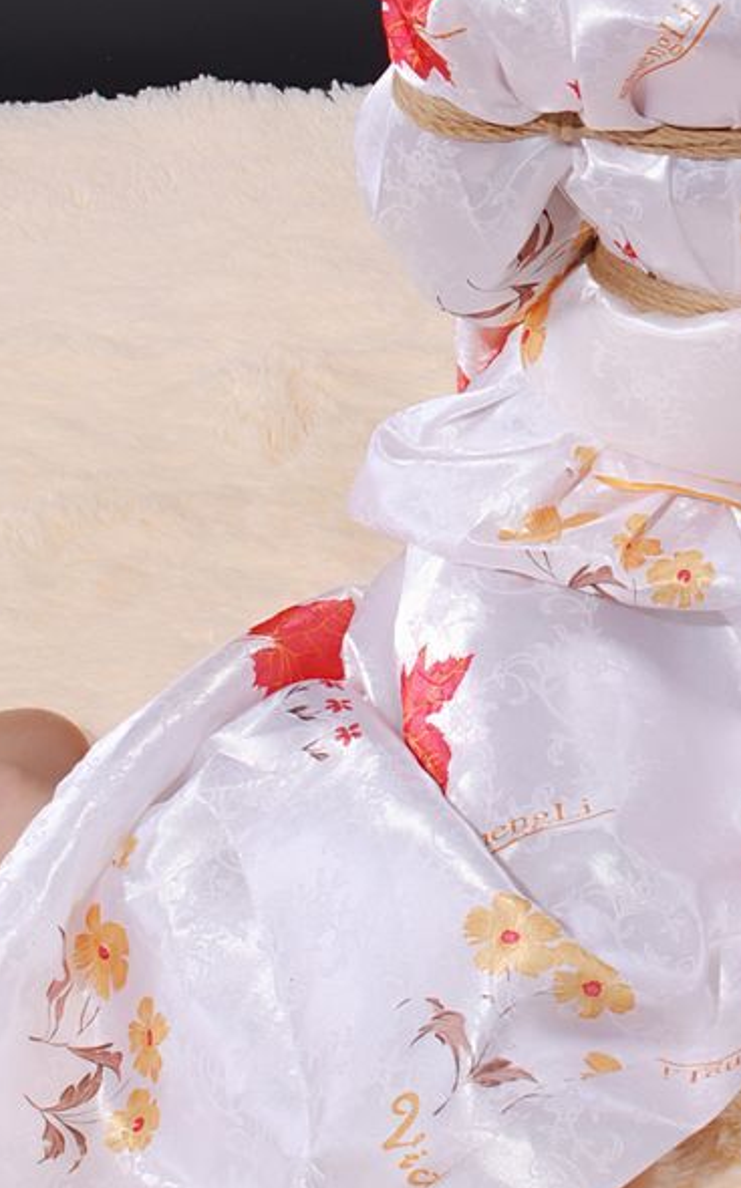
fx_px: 3495
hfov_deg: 12.0
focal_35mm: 108
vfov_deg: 19.1
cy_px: 240
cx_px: 724
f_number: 8
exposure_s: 1/8
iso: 100
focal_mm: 26
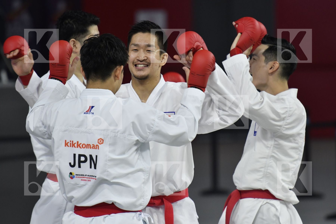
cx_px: 168
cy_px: 112
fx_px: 3918
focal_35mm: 420
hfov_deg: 4.9
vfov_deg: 3.3
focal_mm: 280
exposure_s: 1/320
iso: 1250
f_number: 4
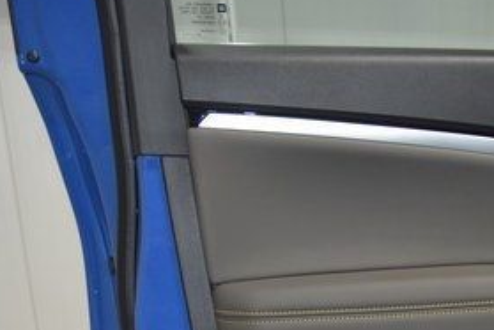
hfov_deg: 29.5
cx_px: 529
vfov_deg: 21.0
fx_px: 851
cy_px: 352
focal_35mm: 62
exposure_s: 1/125
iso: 1250
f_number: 3.5
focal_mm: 18
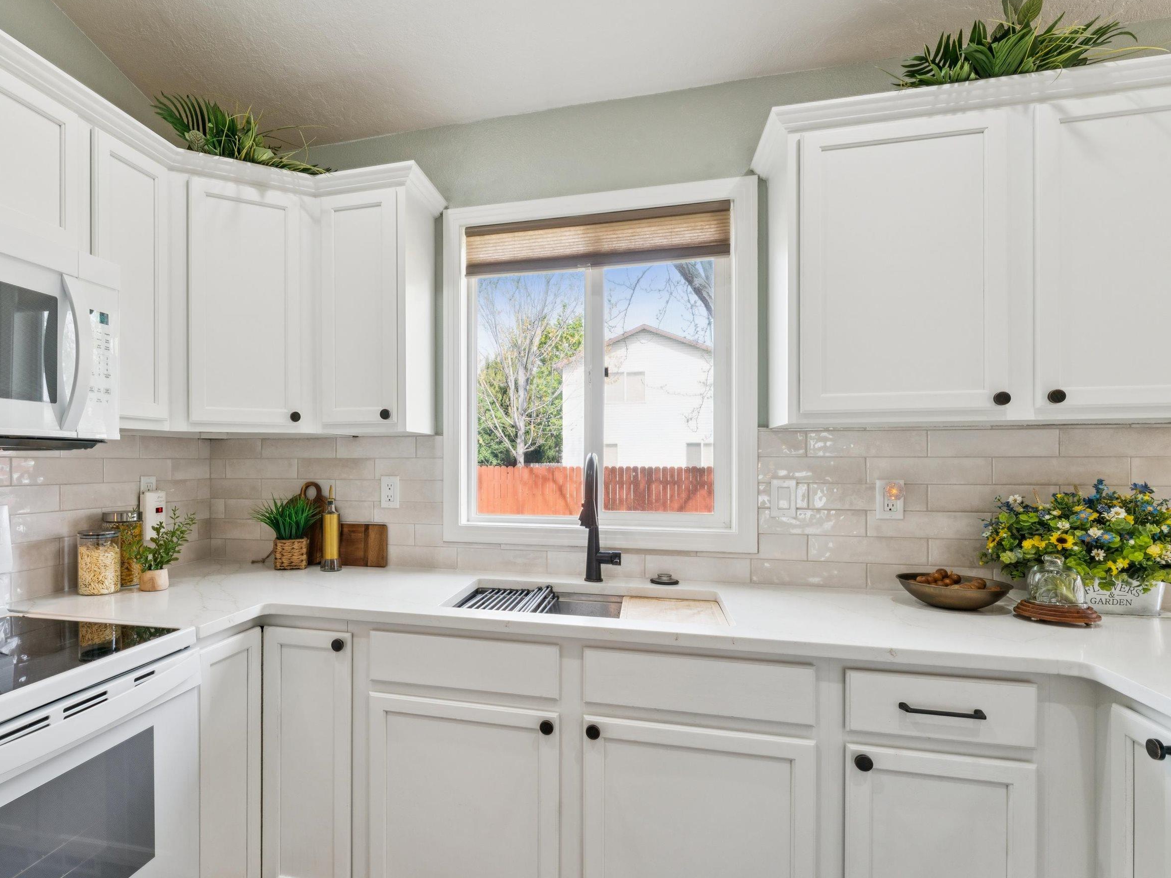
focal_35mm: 20
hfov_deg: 81.3
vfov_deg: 66.9
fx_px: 664
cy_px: 469
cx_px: 440
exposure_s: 1/15
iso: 400
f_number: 13
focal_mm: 15.5
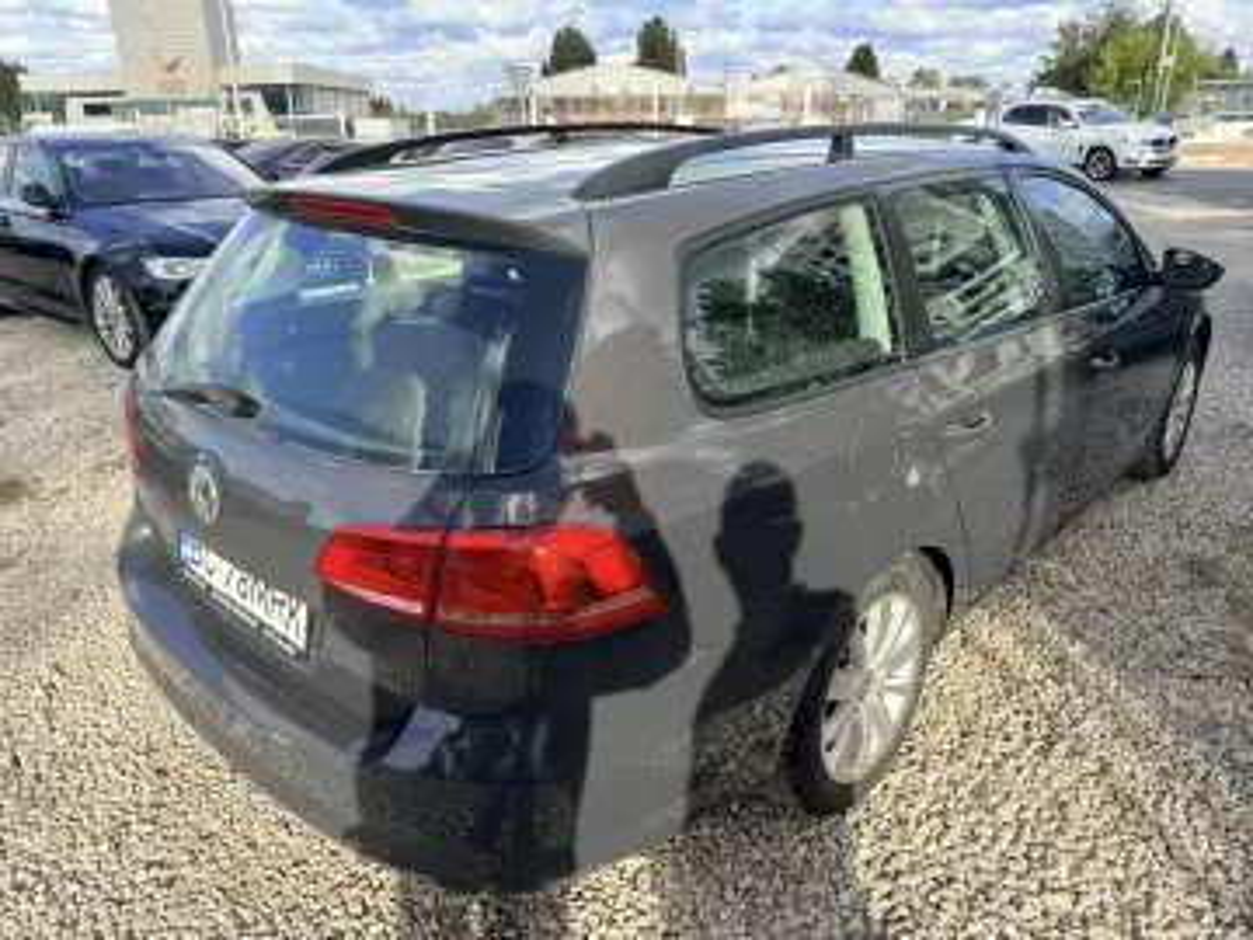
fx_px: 869
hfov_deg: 71.6
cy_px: 470
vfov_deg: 56.8
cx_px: 626
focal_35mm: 24
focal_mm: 6.76
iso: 80
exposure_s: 1/1522
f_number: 1.78
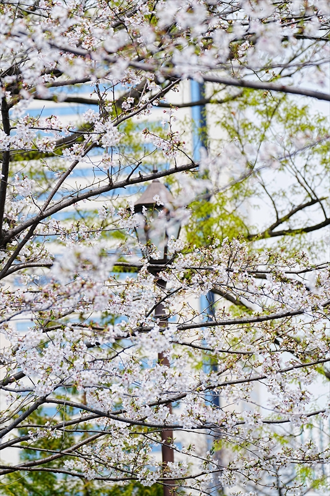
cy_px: 248
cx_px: 165
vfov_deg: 11.5
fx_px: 2462
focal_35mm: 179
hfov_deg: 7.7
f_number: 6.3
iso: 100
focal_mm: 179
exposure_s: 1/320
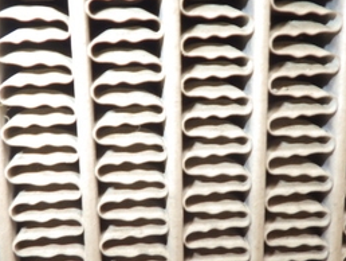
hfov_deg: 36.8
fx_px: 520
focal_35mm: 52
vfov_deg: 28.1
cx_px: 164
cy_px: 128
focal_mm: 5
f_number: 3.5
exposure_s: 1/45
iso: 125
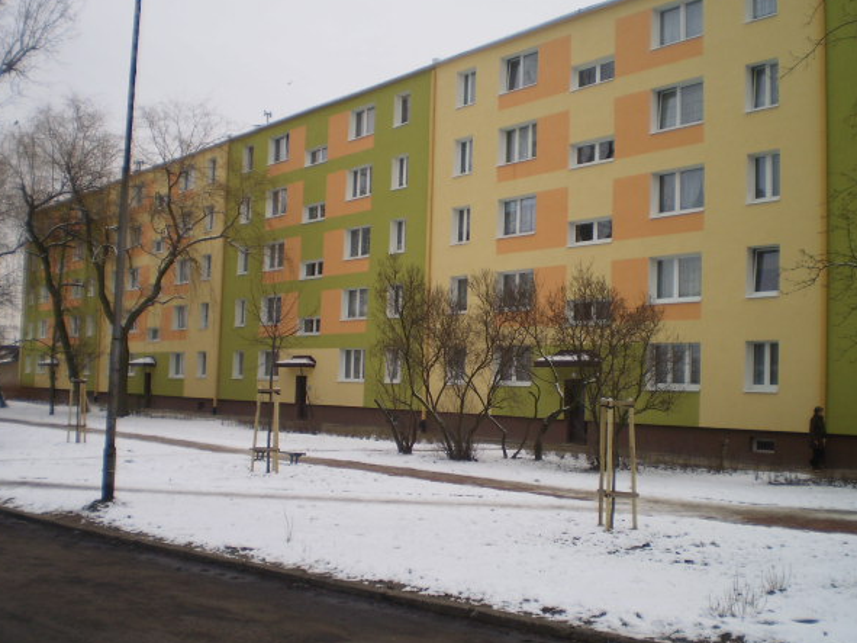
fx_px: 965
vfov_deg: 36.8
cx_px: 444
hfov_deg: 47.9
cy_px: 327
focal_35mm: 39
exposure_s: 1/640
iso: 64
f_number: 3.1
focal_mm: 6.3
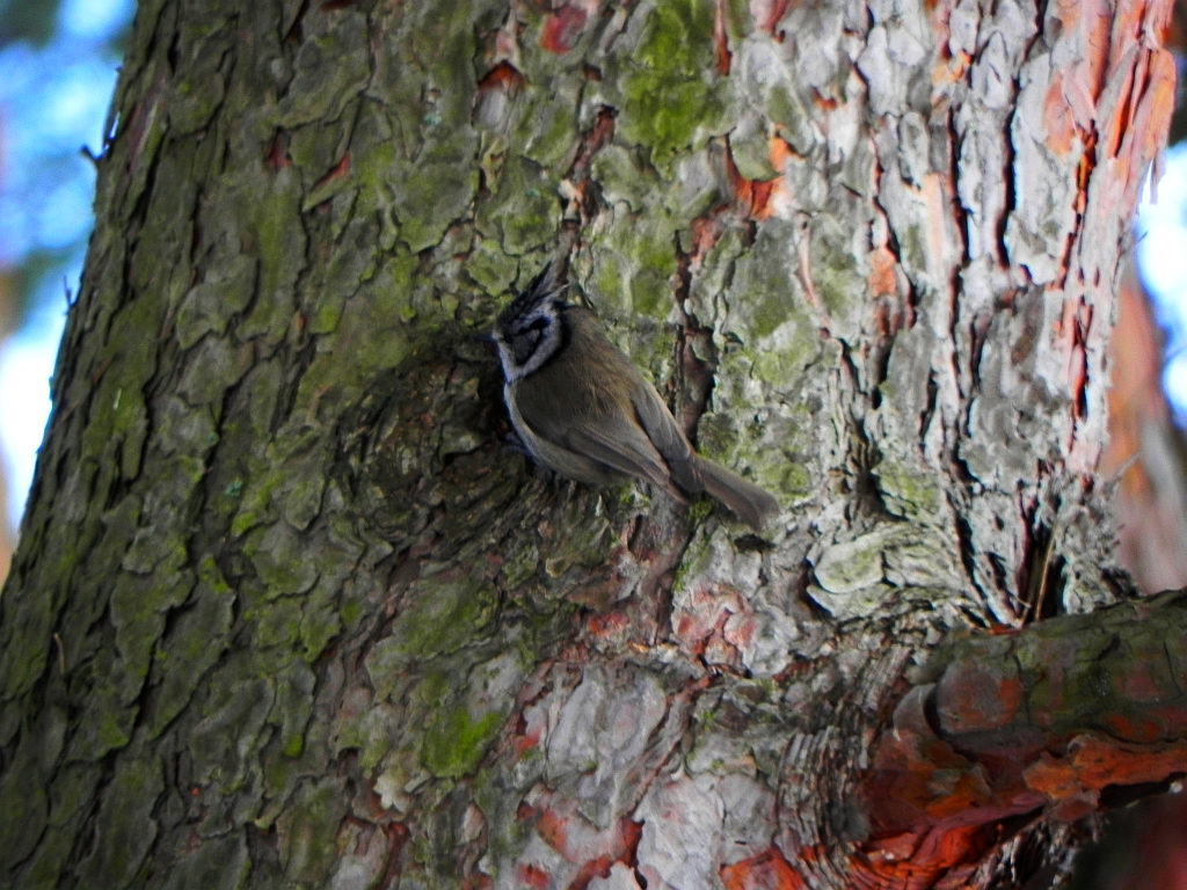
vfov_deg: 2.2
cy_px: 445
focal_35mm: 678
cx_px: 594
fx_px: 23249
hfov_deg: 2.9
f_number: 5
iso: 160
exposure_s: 1/66
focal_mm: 120
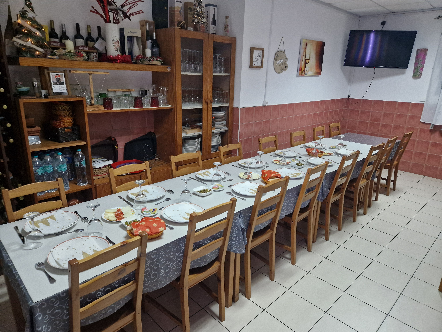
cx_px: 221
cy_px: 166
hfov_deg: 73.9
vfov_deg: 58.9
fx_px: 294
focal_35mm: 23
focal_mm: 5.4
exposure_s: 1/100
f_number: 1.8
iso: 500
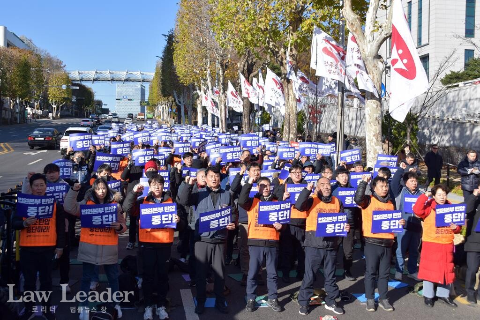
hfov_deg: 53.1
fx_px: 480
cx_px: 240
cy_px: 160
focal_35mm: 36
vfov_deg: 36.9
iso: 100
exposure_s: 1/320
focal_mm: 24
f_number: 6.3
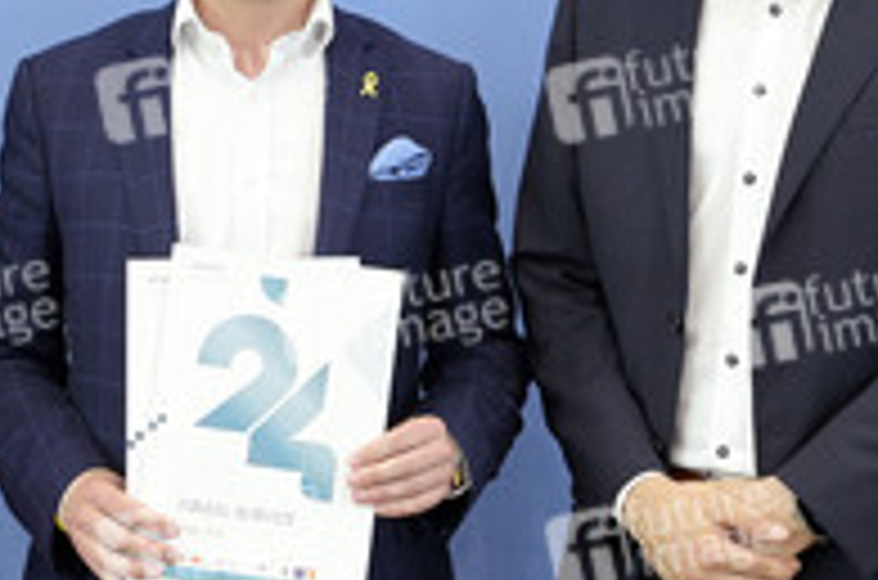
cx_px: 272
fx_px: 2482
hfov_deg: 20.0
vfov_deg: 13.3
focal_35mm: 102
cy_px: 202
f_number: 5.6
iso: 4000
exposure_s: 1/400
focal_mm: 44
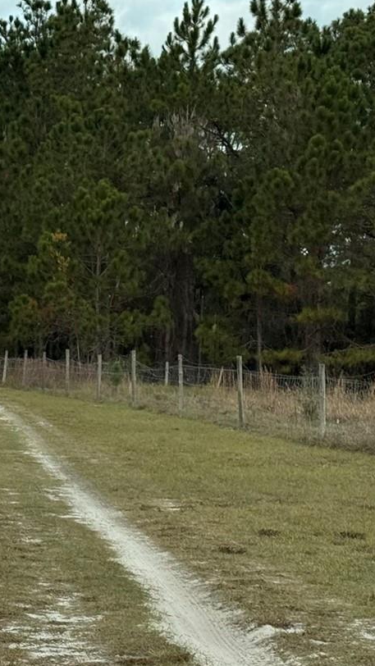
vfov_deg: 20.7
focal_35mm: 103
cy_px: 354
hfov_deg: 11.5
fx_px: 1820
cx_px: -70
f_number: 1.78
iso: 80
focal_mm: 6.76
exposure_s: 1/3891
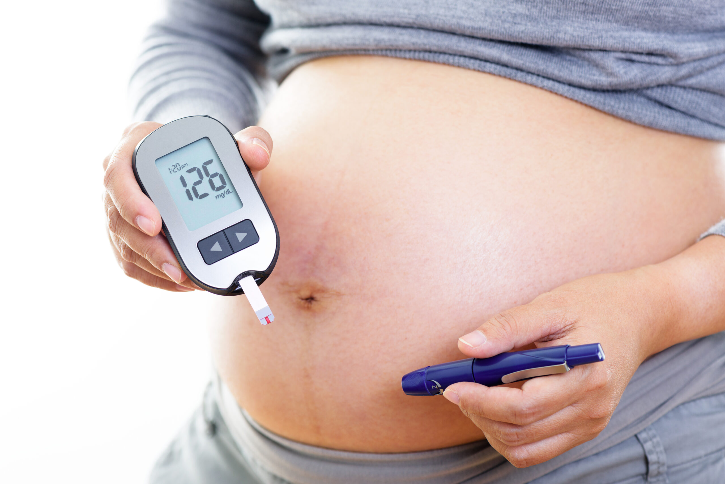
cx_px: 362
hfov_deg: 19.4
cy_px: 242
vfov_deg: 13.1
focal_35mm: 105
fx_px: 2115
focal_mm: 105
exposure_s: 1/200
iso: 200
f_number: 6.3
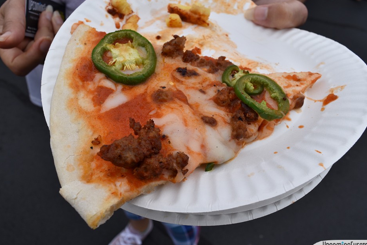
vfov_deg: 45.0
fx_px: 296
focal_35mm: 29
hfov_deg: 63.7
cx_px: 183
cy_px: 130
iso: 200
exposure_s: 1/320
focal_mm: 18
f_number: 9
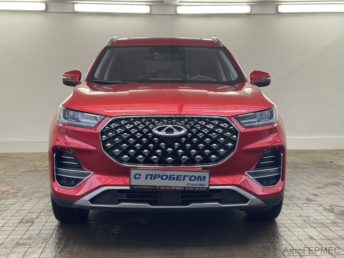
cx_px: 172
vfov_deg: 30.3
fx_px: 477
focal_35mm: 48
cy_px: 129
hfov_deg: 39.7
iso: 80
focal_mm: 6.76
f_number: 1.78
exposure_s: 1/100
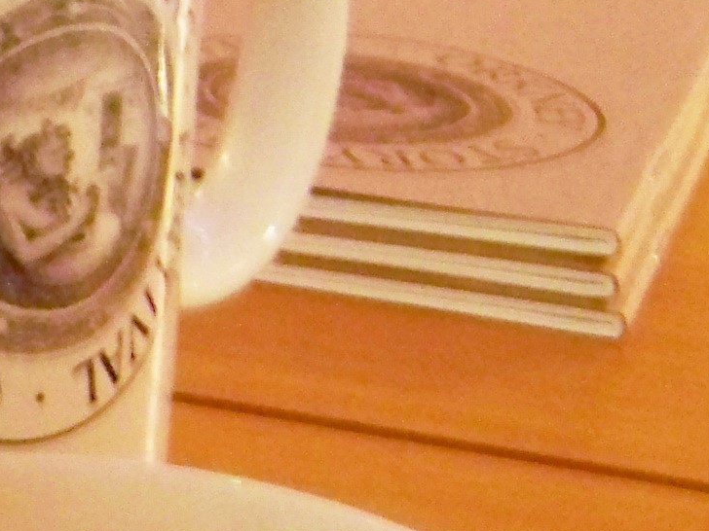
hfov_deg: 11.6
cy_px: 442
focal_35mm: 152
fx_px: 3113
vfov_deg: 9.7
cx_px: -734
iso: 400
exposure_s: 1/2
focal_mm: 5.85
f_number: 2.8
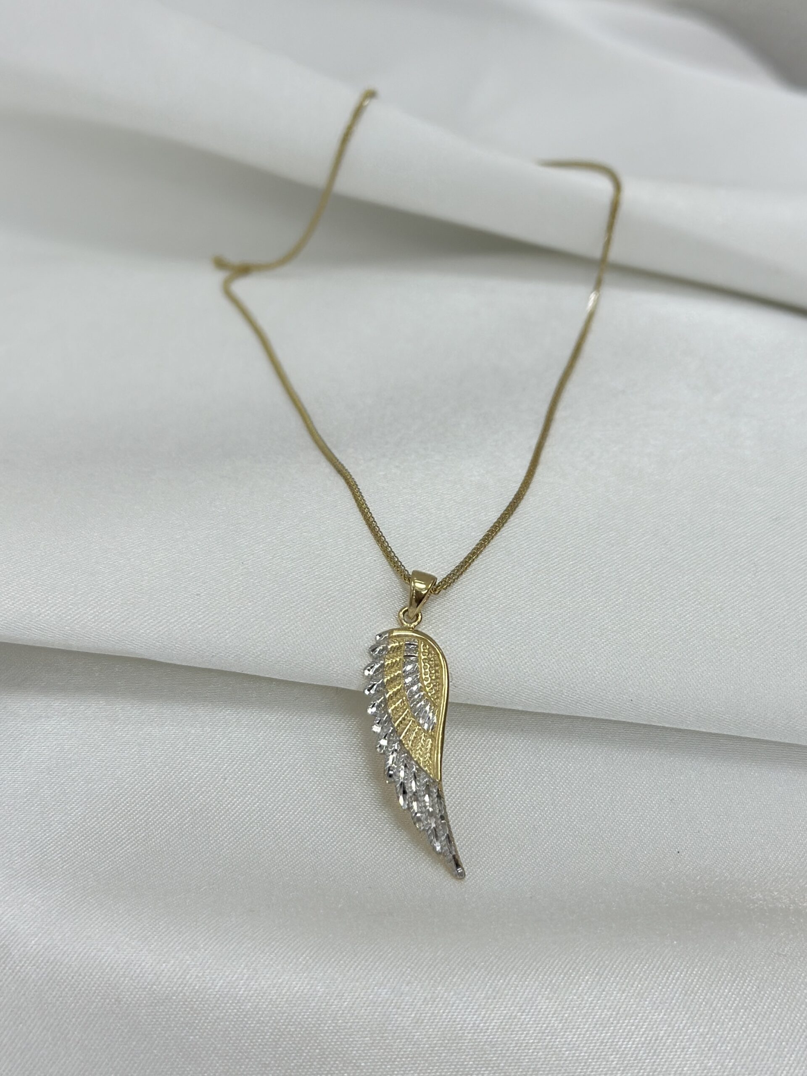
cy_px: 538
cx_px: 404
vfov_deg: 39.7
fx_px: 1492
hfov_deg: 30.3
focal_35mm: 48
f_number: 1.78
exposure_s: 1/574
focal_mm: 6.86
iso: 80
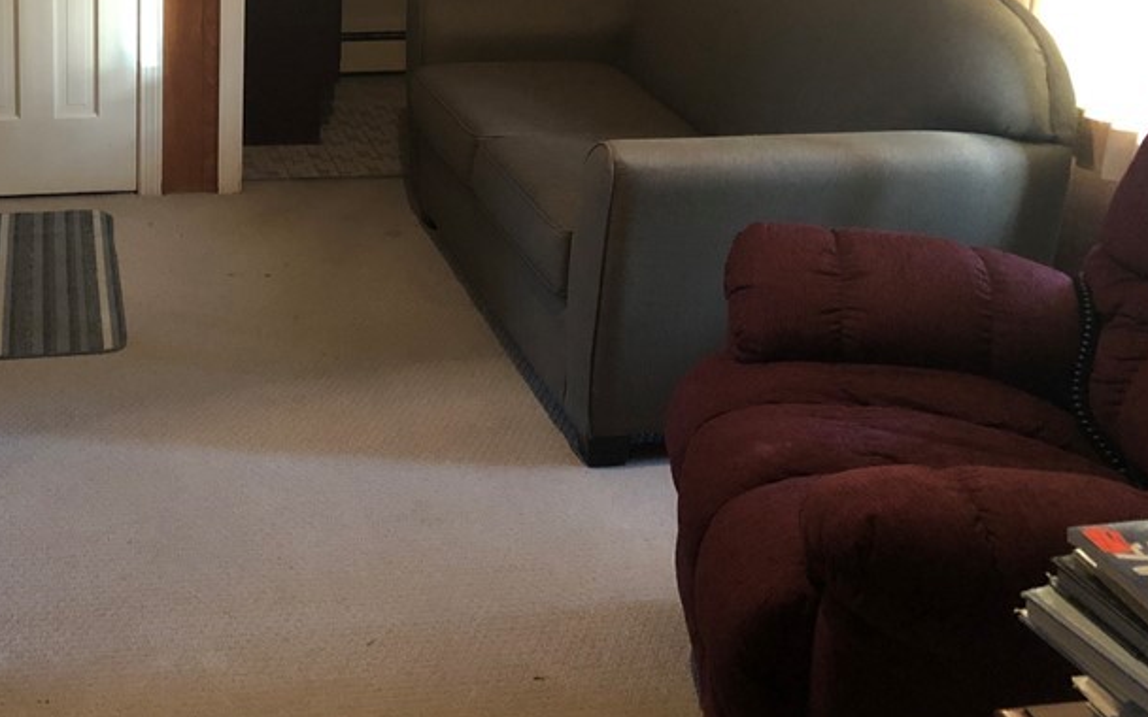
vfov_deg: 24.7
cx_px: 262
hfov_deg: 39.0
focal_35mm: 50
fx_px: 1564
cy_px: 13
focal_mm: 3.99
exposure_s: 1/4
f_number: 1.8
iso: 100
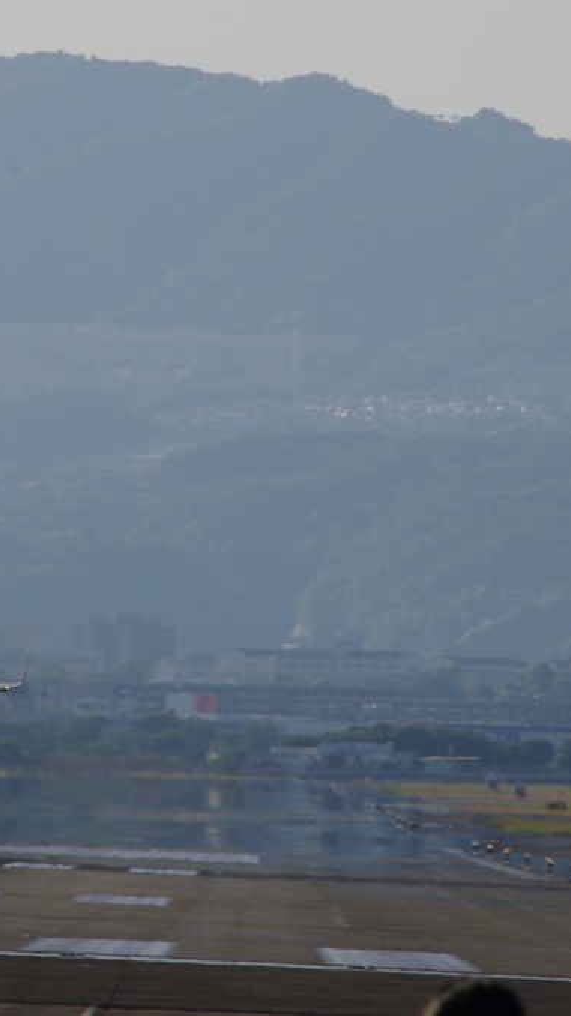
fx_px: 19201
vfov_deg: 3.0
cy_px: 508
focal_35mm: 713
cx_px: 17
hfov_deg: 1.7
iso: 100
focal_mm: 300
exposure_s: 1/125
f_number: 14
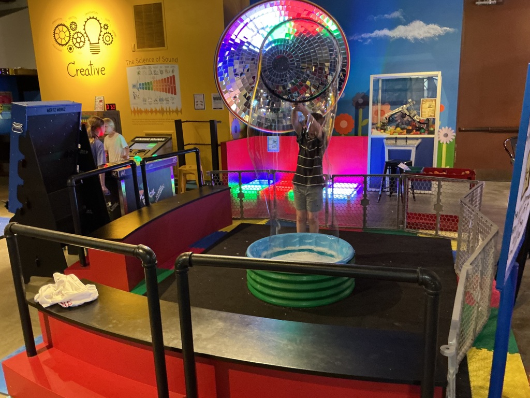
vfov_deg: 48.2
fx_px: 444
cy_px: 199
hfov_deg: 61.7
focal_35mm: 29
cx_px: 265
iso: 500
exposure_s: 1/30
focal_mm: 3
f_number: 1.8
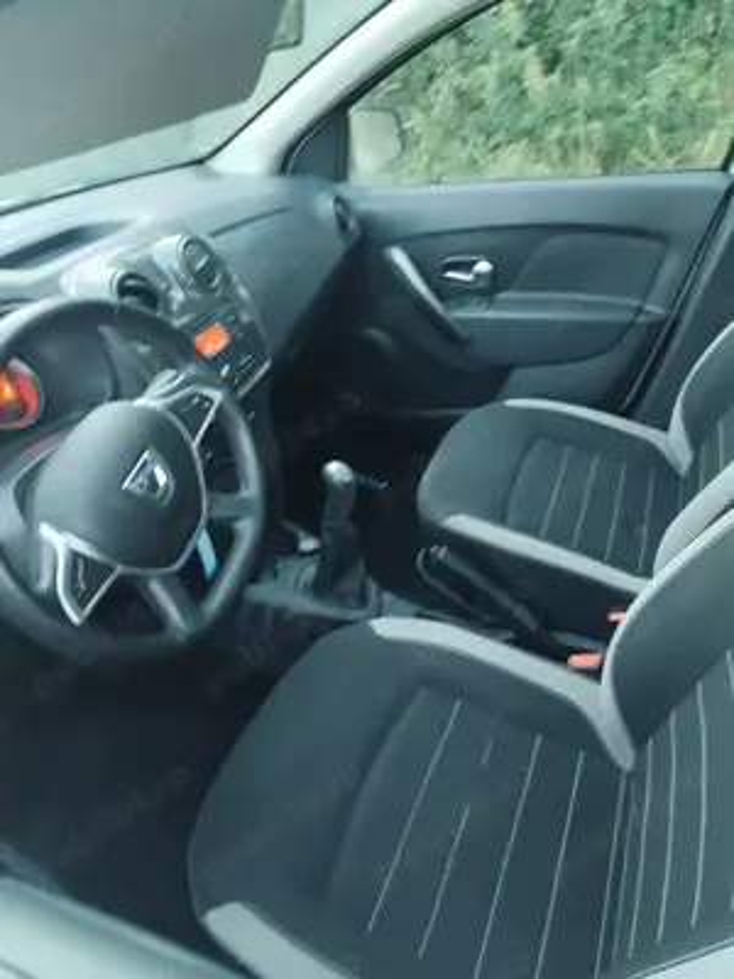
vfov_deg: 61.7
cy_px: 490
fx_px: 820
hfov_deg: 48.2
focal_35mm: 29
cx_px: 367
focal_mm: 4.75
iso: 968
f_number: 1.8
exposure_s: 1/25
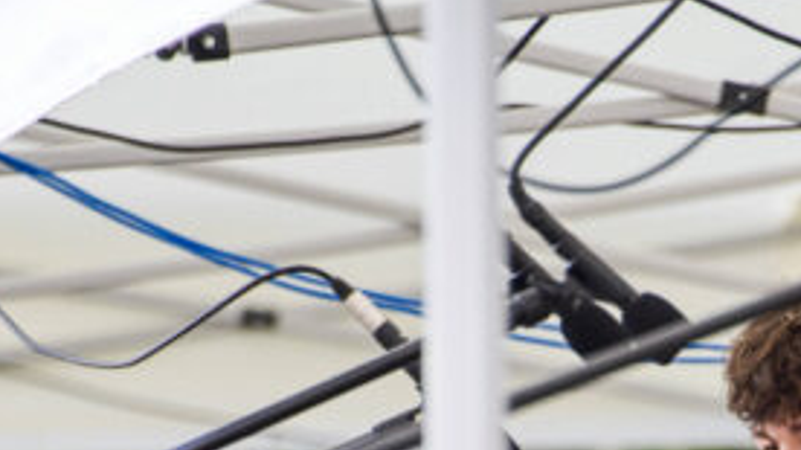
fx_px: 9681
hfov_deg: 4.7
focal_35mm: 456
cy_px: 620
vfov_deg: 2.7
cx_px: 688
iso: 640
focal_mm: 150
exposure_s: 1/320
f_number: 2.8
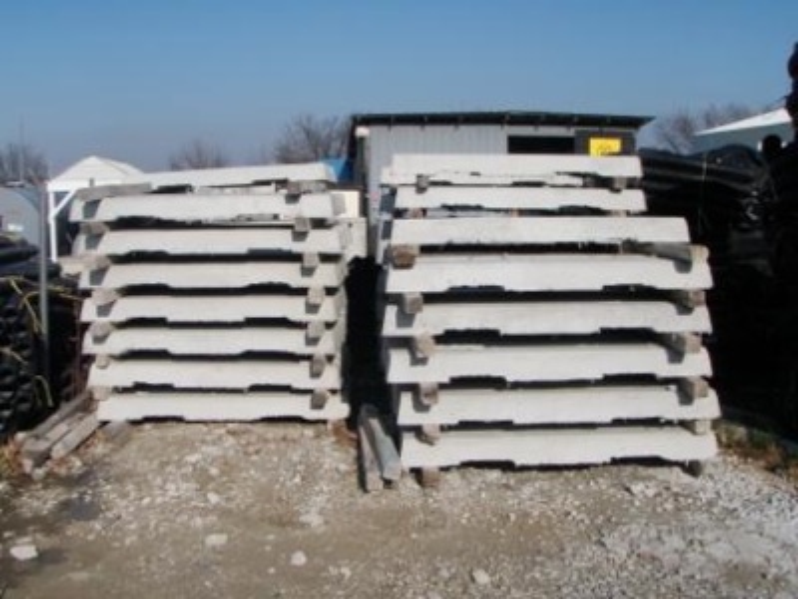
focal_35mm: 38
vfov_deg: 37.7
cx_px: 399
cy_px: 300
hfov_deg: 49.0
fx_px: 876
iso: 80
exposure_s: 1/500
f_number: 6.3
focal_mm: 6.7
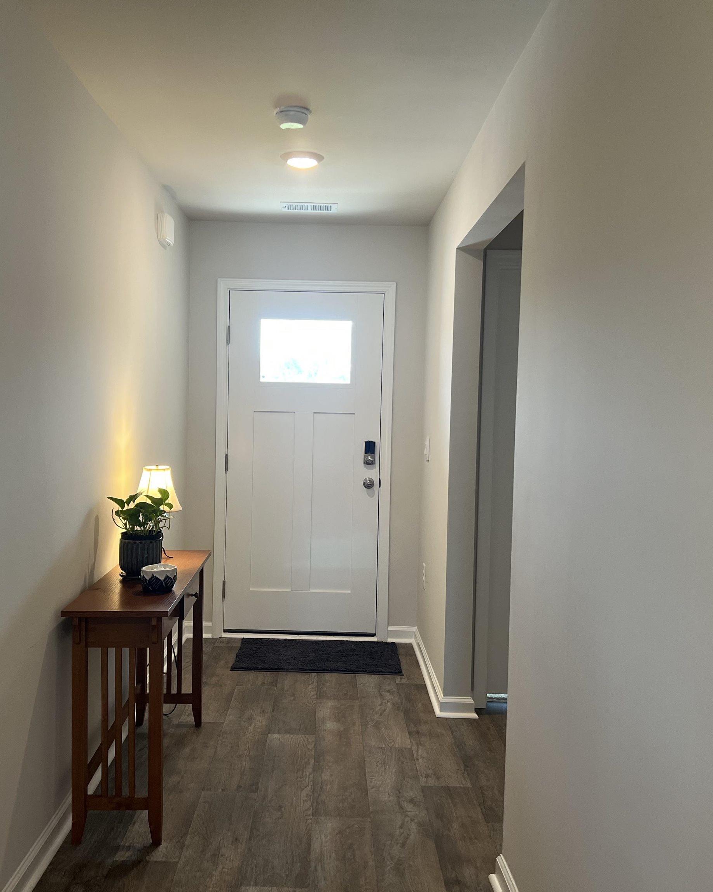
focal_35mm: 34
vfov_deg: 52.8
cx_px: 317
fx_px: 897
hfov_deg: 43.3
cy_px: 445
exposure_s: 1/120
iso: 125
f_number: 1.5
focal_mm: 5.7
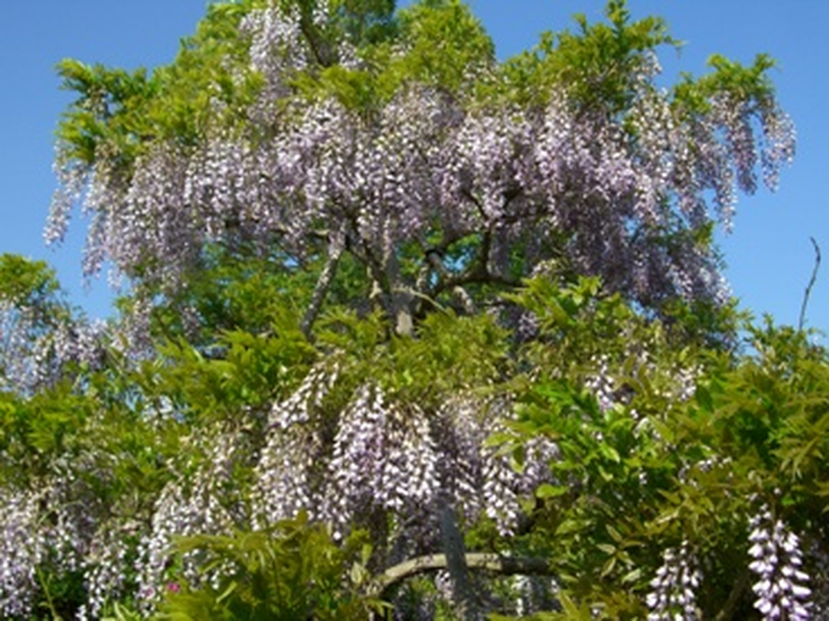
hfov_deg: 41.2
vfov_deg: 31.5
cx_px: 414
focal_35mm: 46
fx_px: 1102
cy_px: 310
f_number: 3.1
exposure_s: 1/640
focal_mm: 9.6
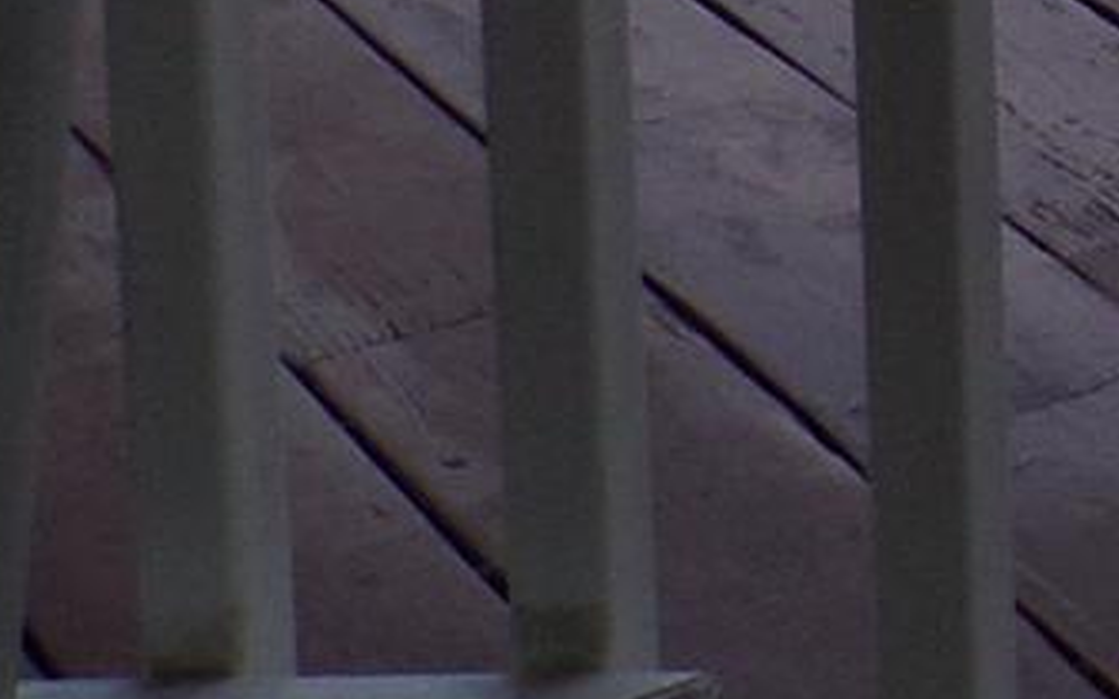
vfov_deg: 7.5
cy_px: -1371
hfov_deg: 10.3
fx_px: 4727
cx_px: 3200
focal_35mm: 155
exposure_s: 1/300
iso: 80
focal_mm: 4.3
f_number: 5.8
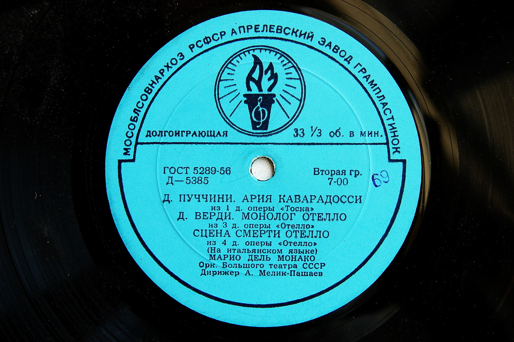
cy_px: 171
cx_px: 257
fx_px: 749
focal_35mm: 52
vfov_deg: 25.7
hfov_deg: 37.9
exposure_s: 1/90
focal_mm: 35
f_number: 5
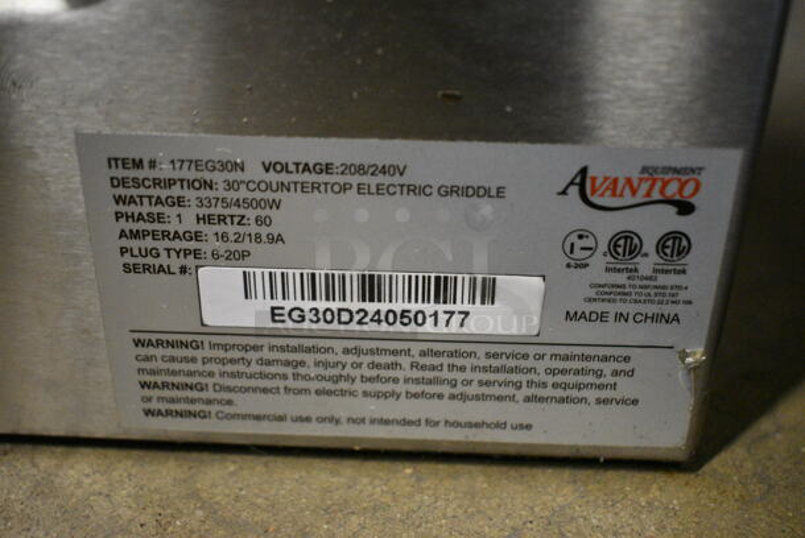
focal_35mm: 44
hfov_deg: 44.9
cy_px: 269
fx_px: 974
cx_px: 402
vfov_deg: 30.9
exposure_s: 1/80
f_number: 4.5
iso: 6400
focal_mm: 29
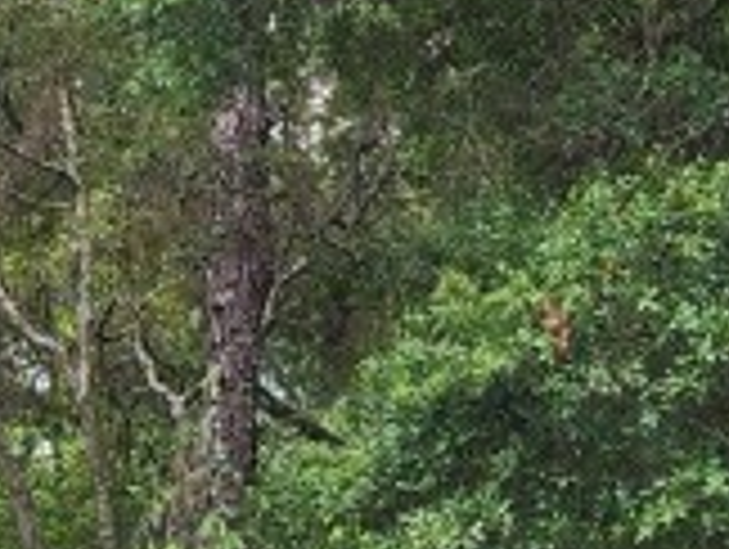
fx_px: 3058
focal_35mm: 145
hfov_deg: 13.3
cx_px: 814
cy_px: 796
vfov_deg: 10.0
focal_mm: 6.4
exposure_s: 1/239
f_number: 1.8
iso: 12
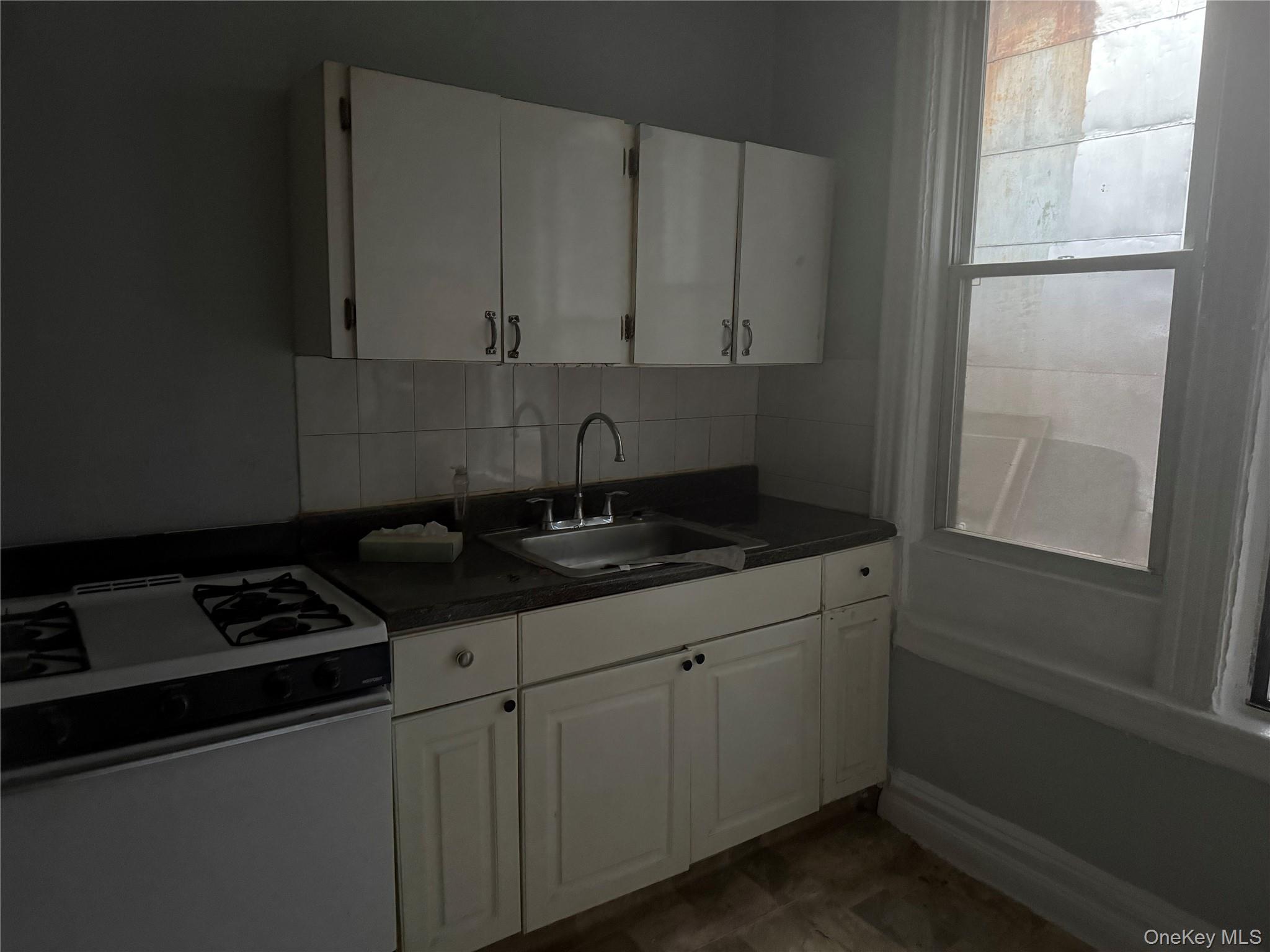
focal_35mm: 24
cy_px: 476
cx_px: 635
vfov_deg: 56.8
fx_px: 881
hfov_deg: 71.6
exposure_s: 1/30
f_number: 1.78
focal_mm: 6.76
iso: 1600
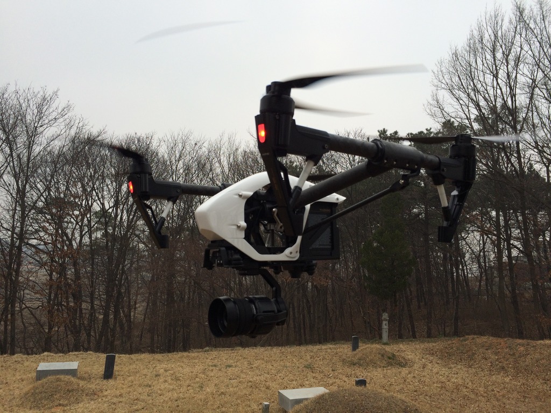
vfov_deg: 48.2
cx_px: 276
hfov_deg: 61.7
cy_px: 206
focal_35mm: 29
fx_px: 462
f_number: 2.2
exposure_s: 1/1080
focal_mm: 4.15
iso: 32
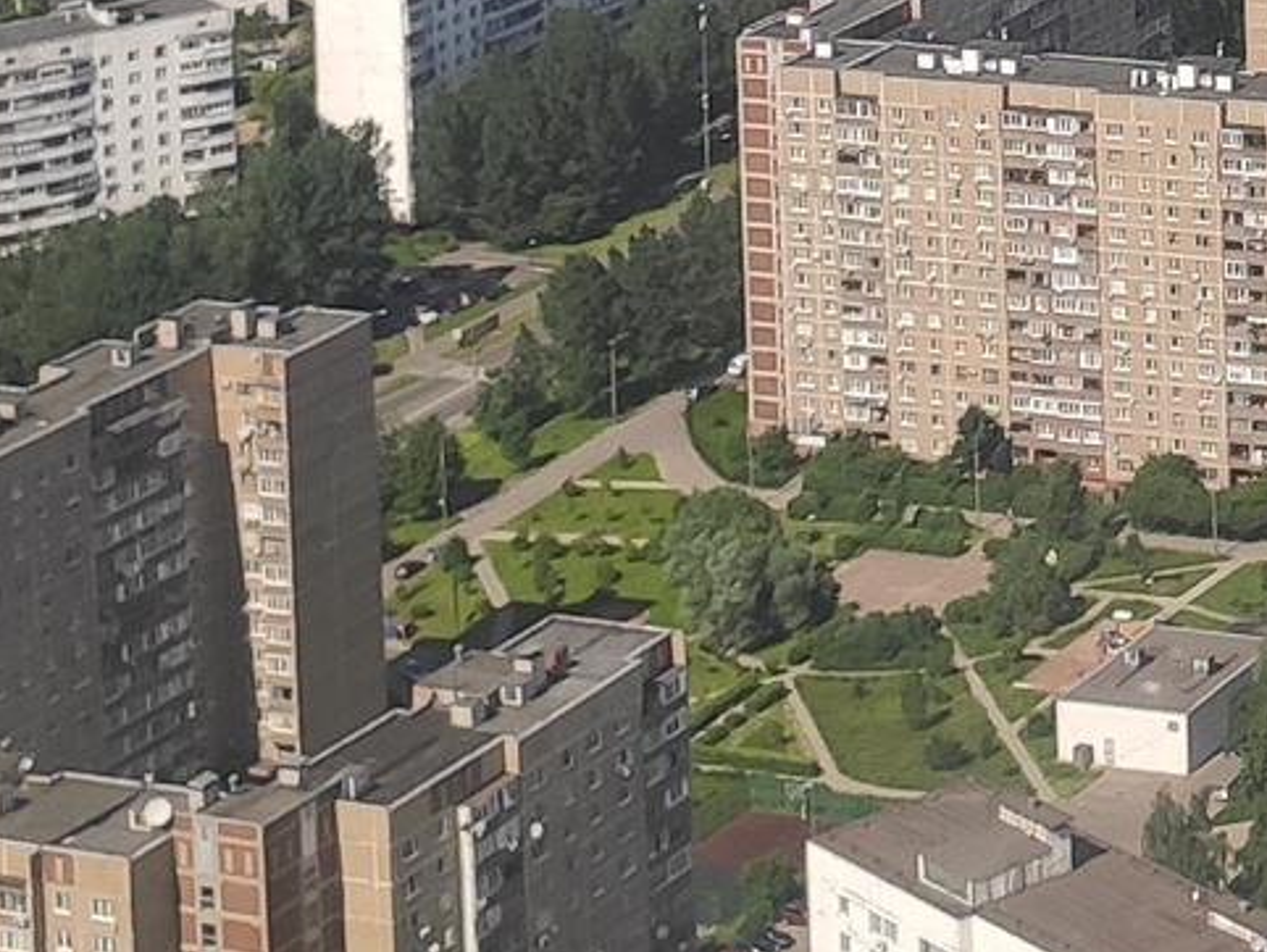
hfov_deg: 13.1
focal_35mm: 138
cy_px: -1039
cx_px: 2163
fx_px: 5054
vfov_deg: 9.9
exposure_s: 1/1458
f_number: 1.75
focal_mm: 4.77
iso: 112
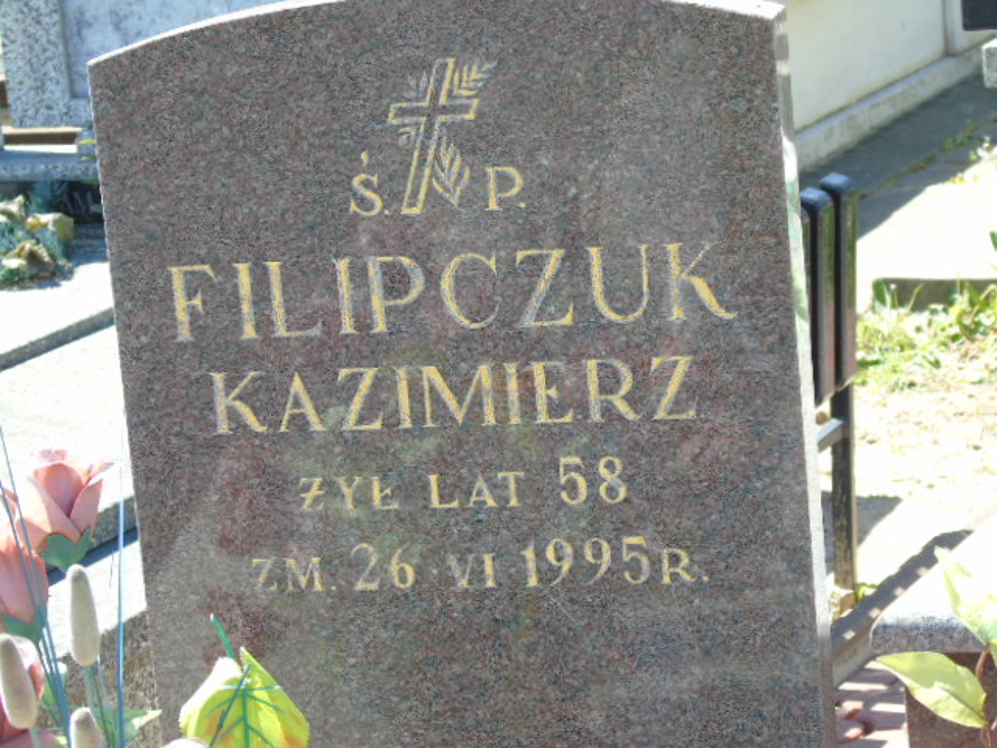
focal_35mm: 124
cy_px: 374
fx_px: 3571
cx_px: 498
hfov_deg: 15.9
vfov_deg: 12.0
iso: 80
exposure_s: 1/125
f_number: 4.6
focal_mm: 22
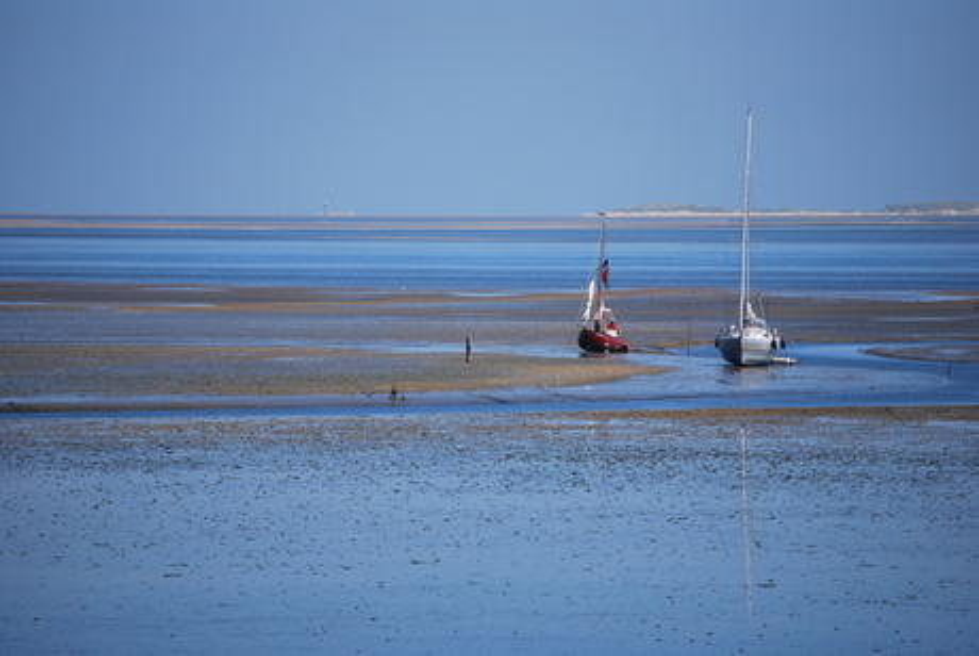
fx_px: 8169
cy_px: 328
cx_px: 490
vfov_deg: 4.6
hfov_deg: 6.9
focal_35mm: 300
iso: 100
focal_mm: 200
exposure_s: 1/640
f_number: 5.6
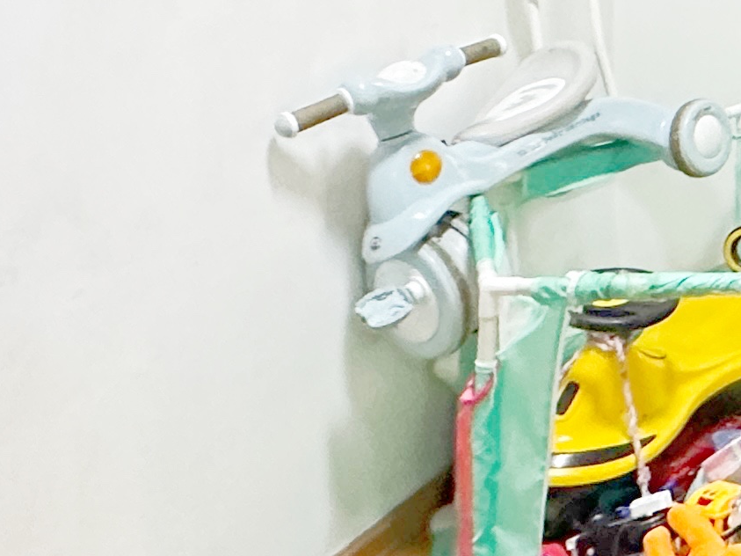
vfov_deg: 20.0
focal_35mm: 67
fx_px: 1434
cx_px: 1304
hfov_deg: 20.8
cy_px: -183
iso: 400
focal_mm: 2.22
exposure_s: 1/50
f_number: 2.2
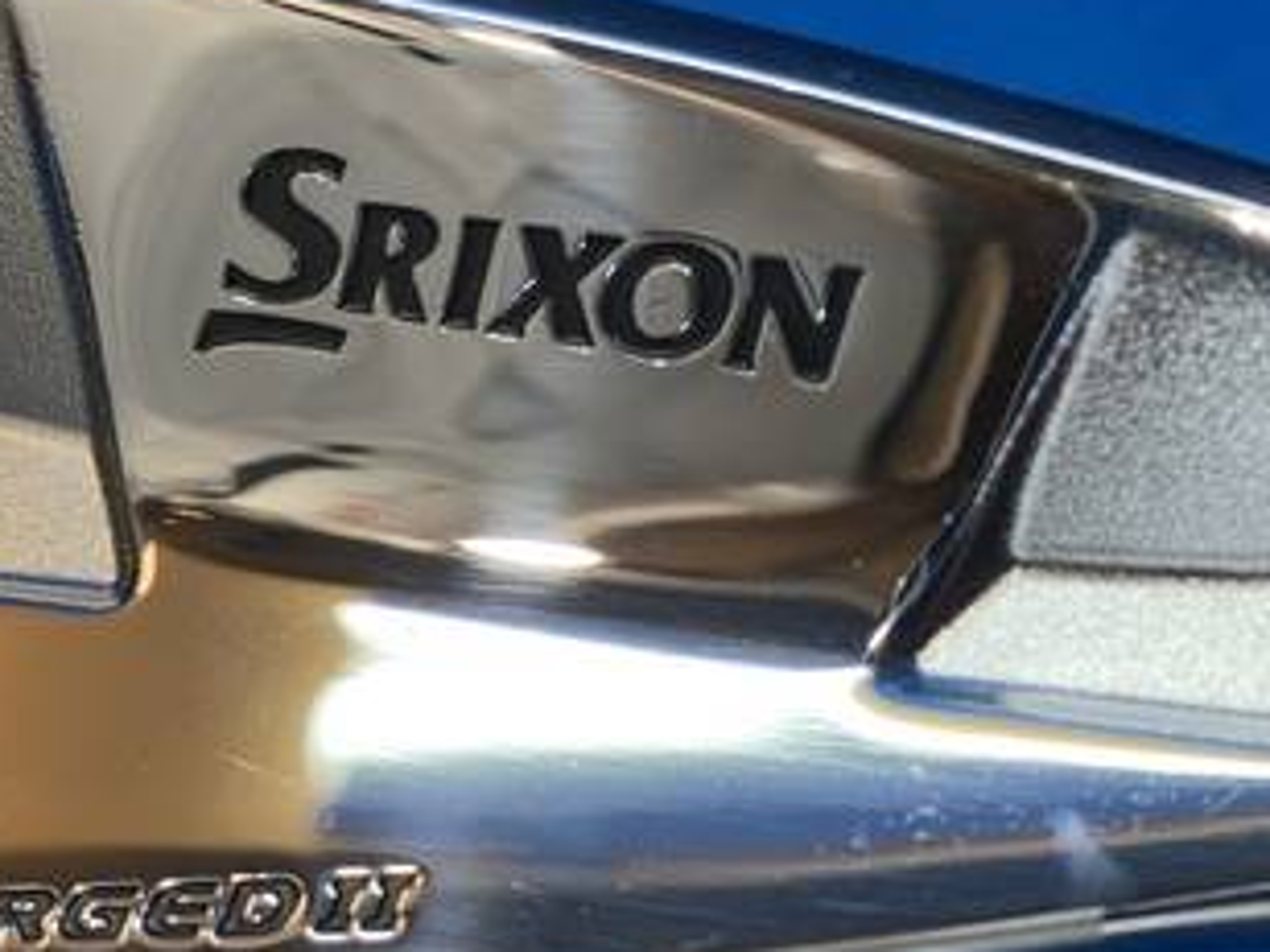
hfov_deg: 35.5
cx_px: 676
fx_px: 1981
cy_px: 408
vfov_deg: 27.0
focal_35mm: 54
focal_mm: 4.25
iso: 64
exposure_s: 1/120
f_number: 1.8
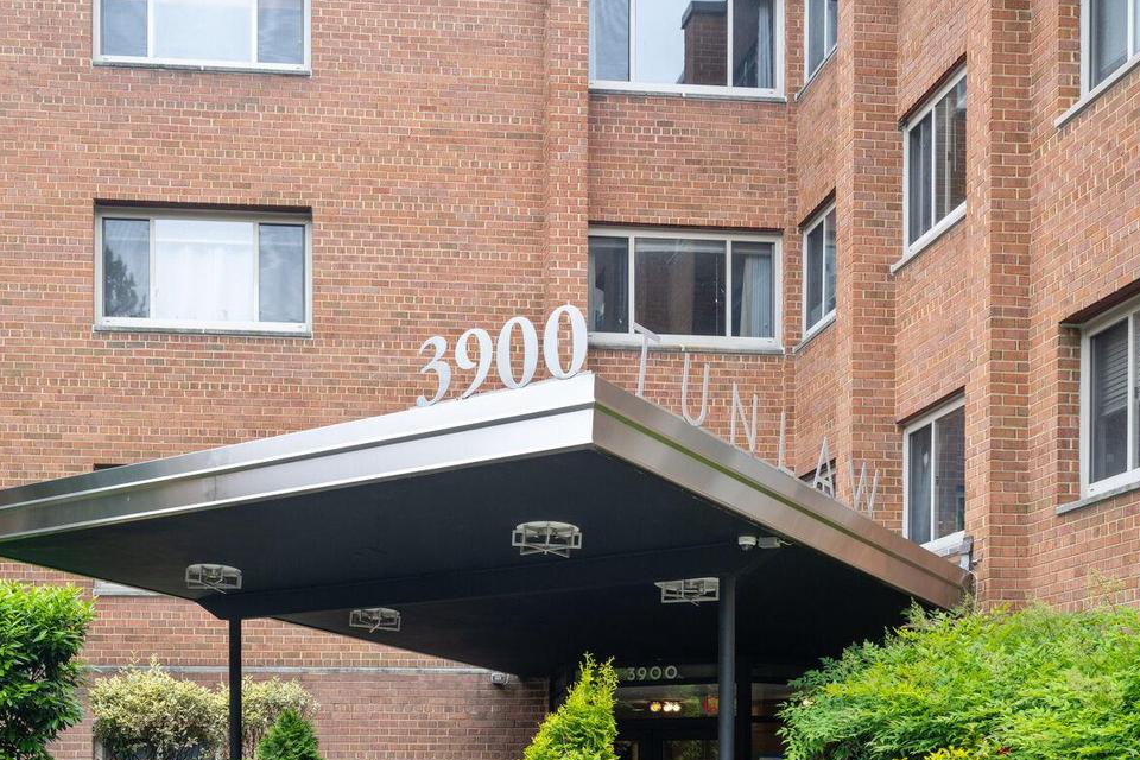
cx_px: 416
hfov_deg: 43.2
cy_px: 568
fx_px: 1425
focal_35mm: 45
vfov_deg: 29.4
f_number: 9
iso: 200
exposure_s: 1/40
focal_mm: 30
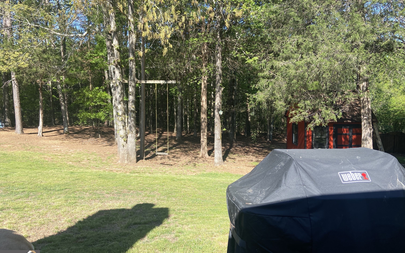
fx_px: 309
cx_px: 199
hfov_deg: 66.5
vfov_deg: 44.5
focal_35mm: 28
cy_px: 111
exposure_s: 1/927
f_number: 1.8
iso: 32
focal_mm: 4.25
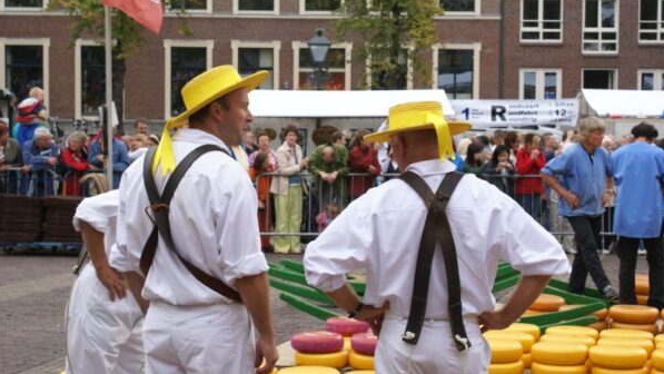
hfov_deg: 26.8
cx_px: 331
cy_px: 154
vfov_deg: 15.3
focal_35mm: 79
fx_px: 1391
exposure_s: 1/160
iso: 100
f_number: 8
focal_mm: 50
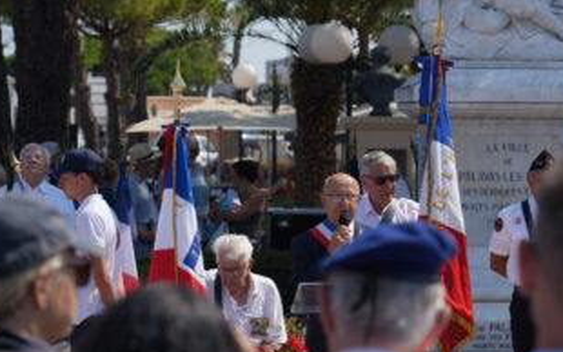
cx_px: 343
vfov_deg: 9.3
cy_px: 187
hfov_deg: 14.8
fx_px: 2164
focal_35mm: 141
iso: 100
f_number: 5.6
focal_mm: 105
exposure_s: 1/640
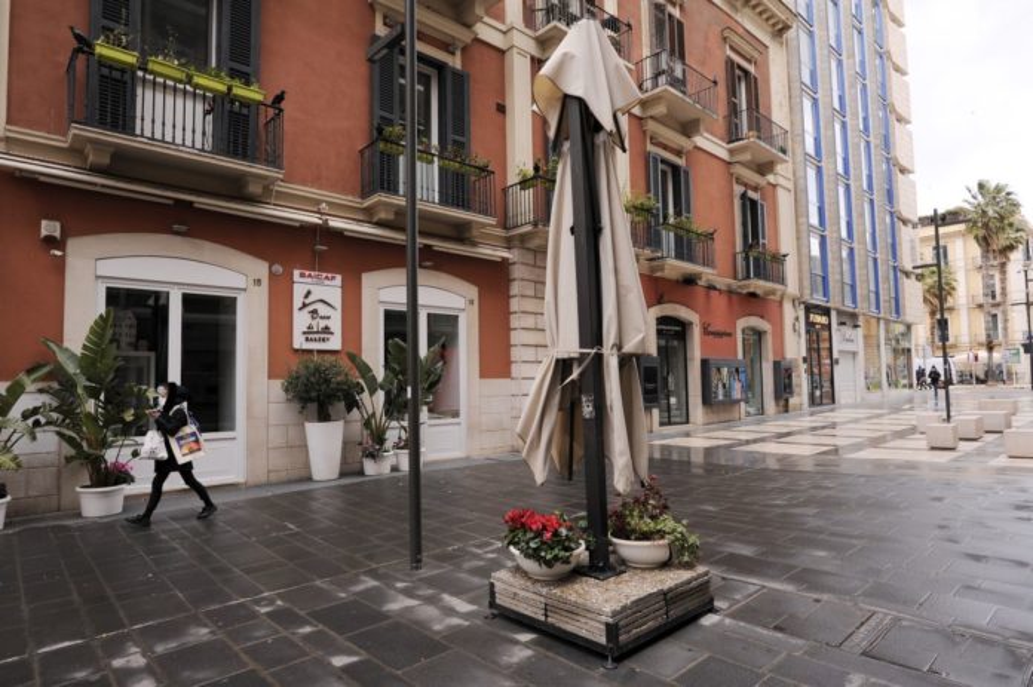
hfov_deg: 84.0
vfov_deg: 61.9
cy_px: 344
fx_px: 573
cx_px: 516
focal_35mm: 20
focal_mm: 20
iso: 400
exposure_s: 1/160
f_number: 8
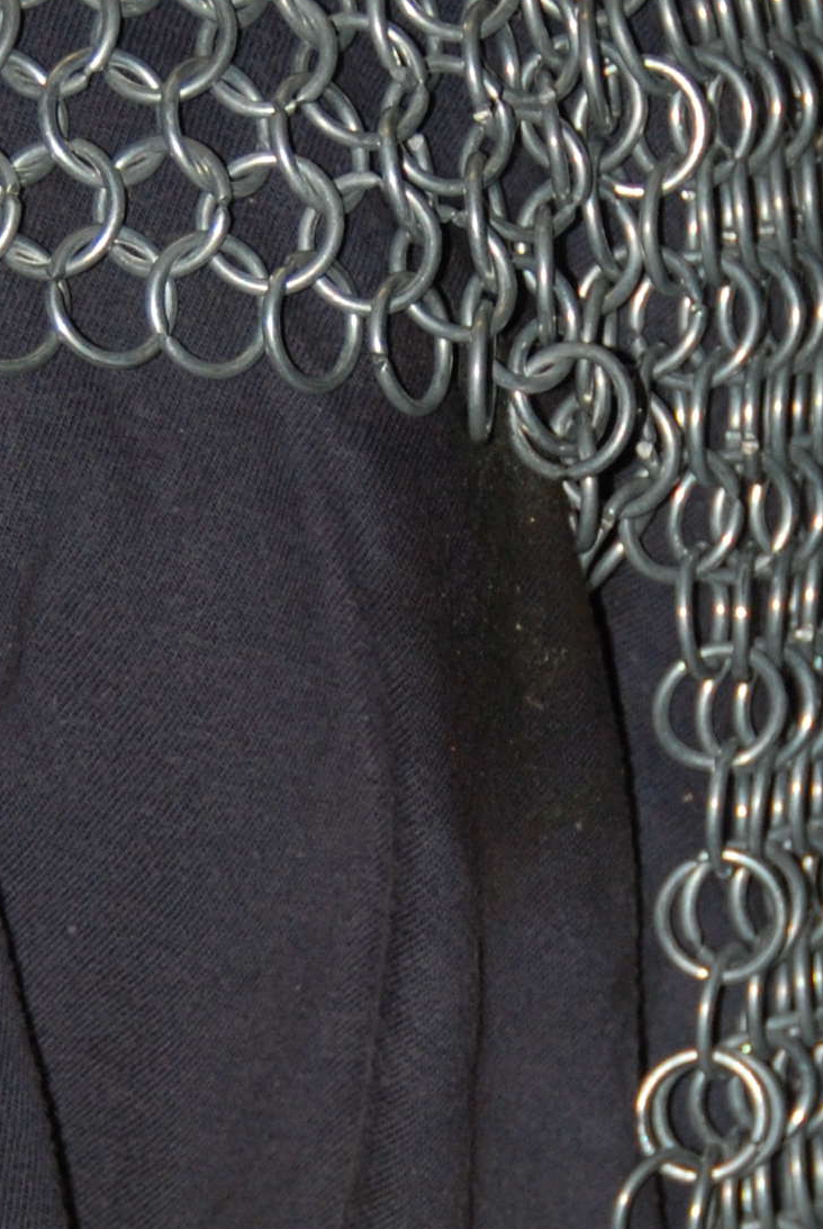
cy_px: 1190
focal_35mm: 372
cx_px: 253
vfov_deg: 5.5
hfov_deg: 3.7
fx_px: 12715
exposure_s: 1/60
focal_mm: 70
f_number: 5
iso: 250
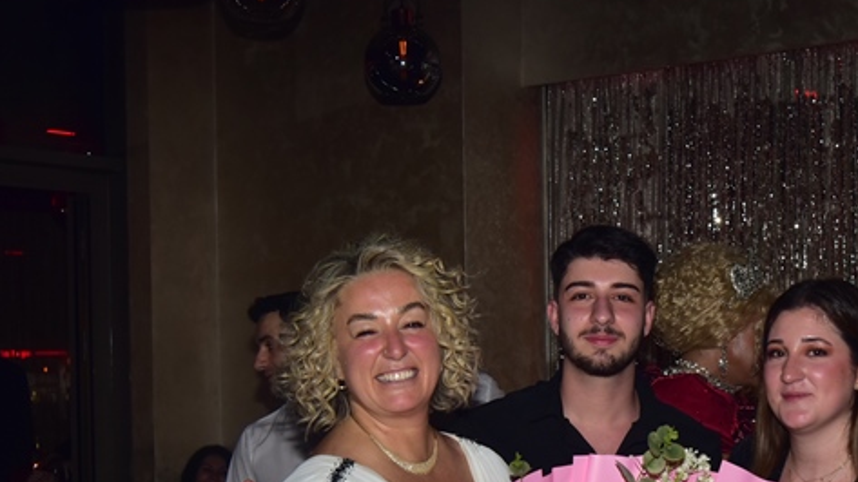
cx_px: 602
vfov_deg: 17.5
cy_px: 408
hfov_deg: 30.7
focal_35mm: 68
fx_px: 1547
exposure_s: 1/100
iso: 400
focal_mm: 40
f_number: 5
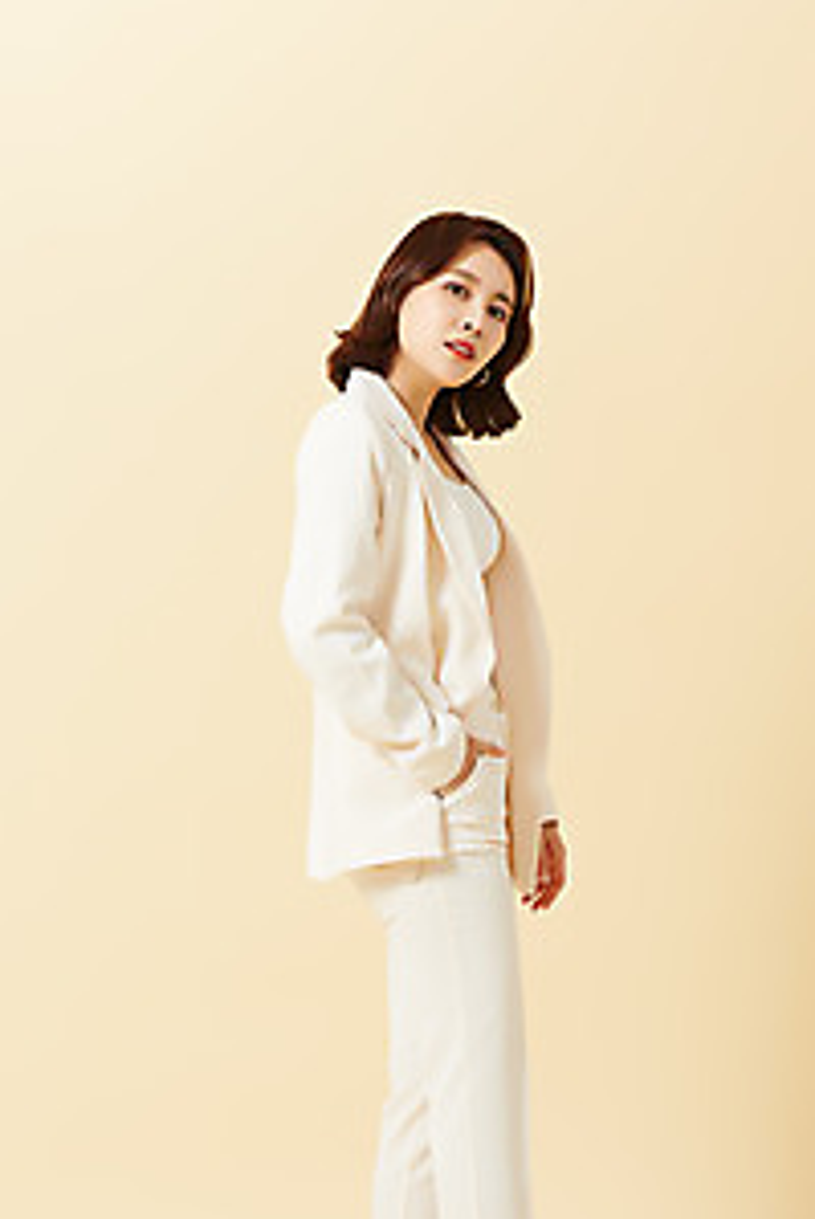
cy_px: 779
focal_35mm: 123
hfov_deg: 11.2
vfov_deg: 16.6
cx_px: 471
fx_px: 4167
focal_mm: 92
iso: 100
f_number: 16
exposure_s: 1/125
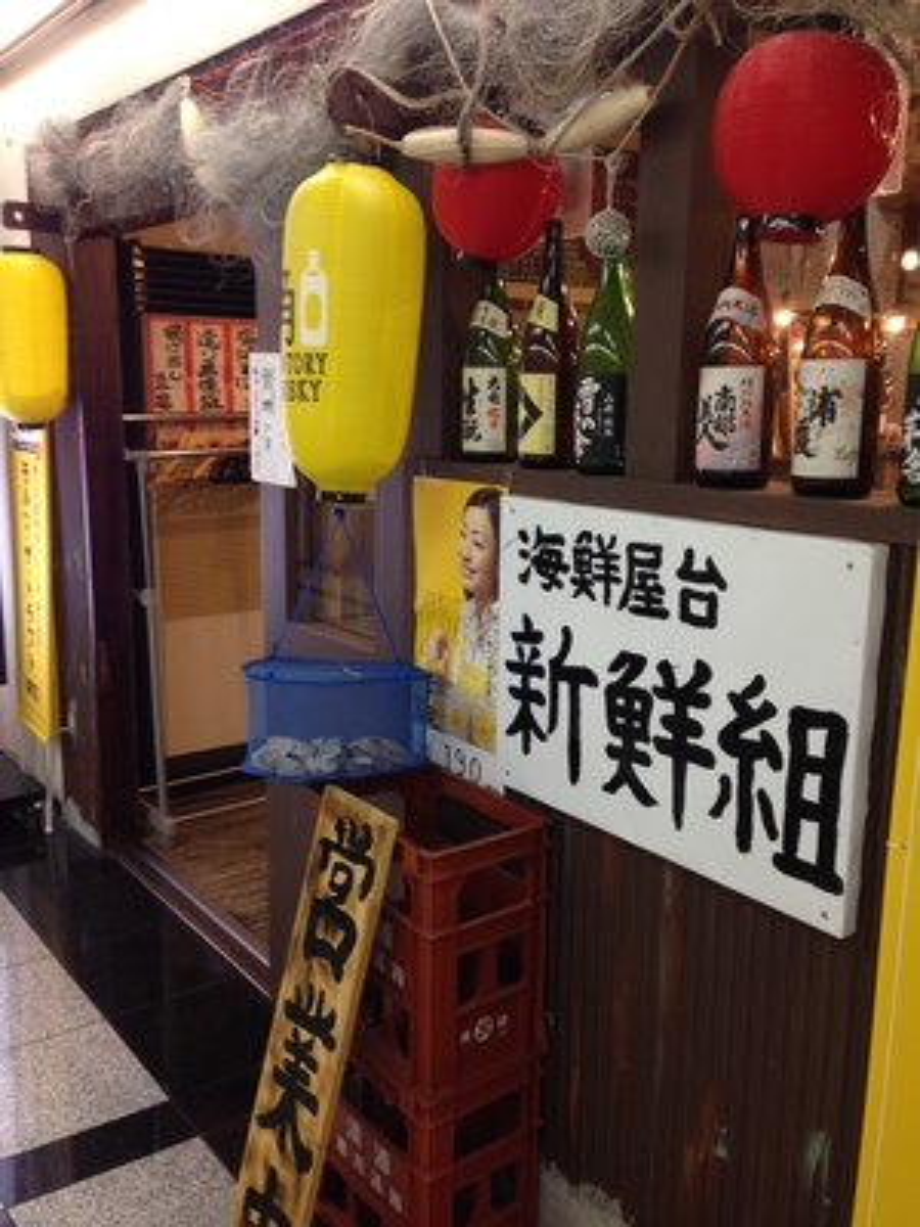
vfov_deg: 55.4
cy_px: 614
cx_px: 460
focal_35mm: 33
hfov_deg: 42.9
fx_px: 1169
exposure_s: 1/20
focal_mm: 4.12
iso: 64
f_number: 2.4
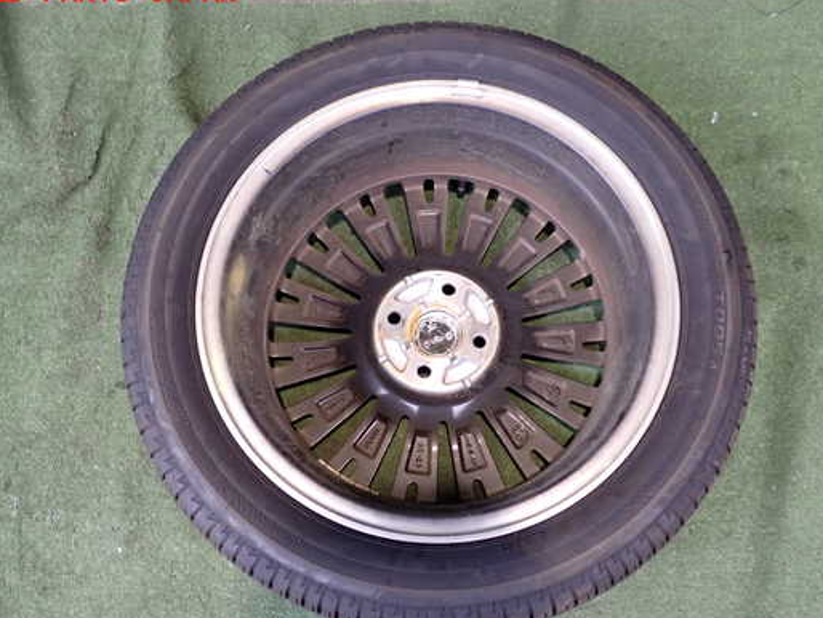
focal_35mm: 35
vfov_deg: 40.7
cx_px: 426
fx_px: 833
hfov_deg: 52.6
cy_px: 331
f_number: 2.3
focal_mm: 5.4
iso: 250
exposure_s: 1/30
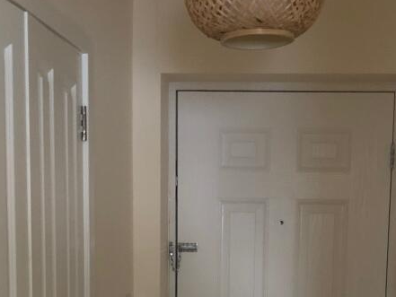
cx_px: 255
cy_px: 311
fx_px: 744
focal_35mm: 65
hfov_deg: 29.7
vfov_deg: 21.6
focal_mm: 3.99
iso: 100
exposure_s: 1/4
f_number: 1.8
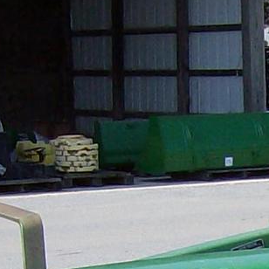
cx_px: 453
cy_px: 466
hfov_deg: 8.1
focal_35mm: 211
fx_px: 1855
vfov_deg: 8.0
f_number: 4.7
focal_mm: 6
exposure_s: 1/760
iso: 100
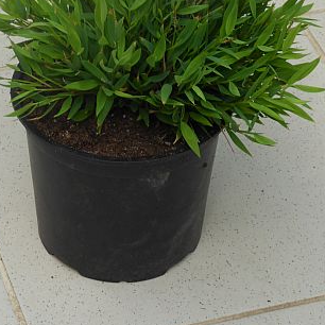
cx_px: 105
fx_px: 1923
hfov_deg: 9.7
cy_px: 110
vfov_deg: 9.7
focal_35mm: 181
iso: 100
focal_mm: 16.1
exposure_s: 1/60
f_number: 4.9
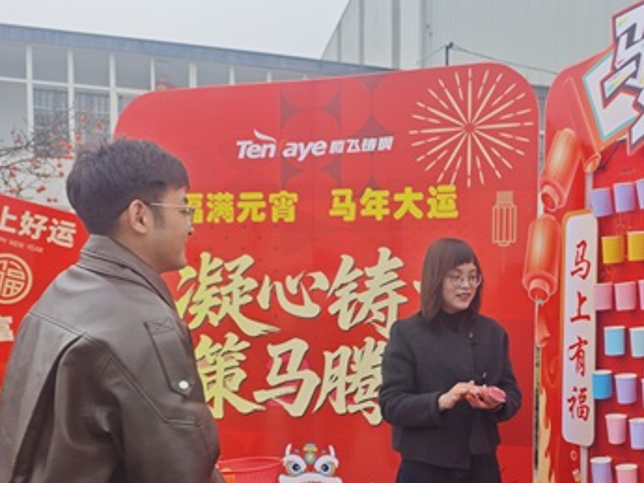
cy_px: 354
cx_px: 487
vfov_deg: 35.3
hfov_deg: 45.1
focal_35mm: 40
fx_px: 744
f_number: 1.6
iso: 50
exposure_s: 1/260
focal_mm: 6.55
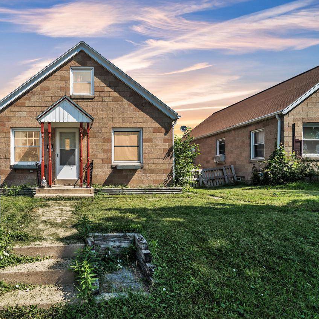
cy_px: 159
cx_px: 84
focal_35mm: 18
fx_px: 188
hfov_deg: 75.5
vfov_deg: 80.7
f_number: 9
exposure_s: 1/160
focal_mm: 14
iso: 100
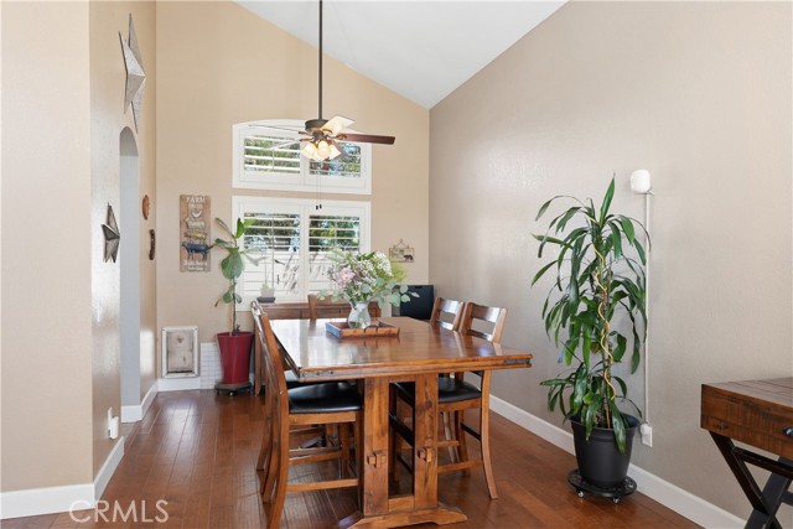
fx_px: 507
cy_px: 264
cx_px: 396
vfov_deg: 55.1
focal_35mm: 23
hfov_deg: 76.1
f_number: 5.6
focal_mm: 23
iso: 400
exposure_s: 1/15
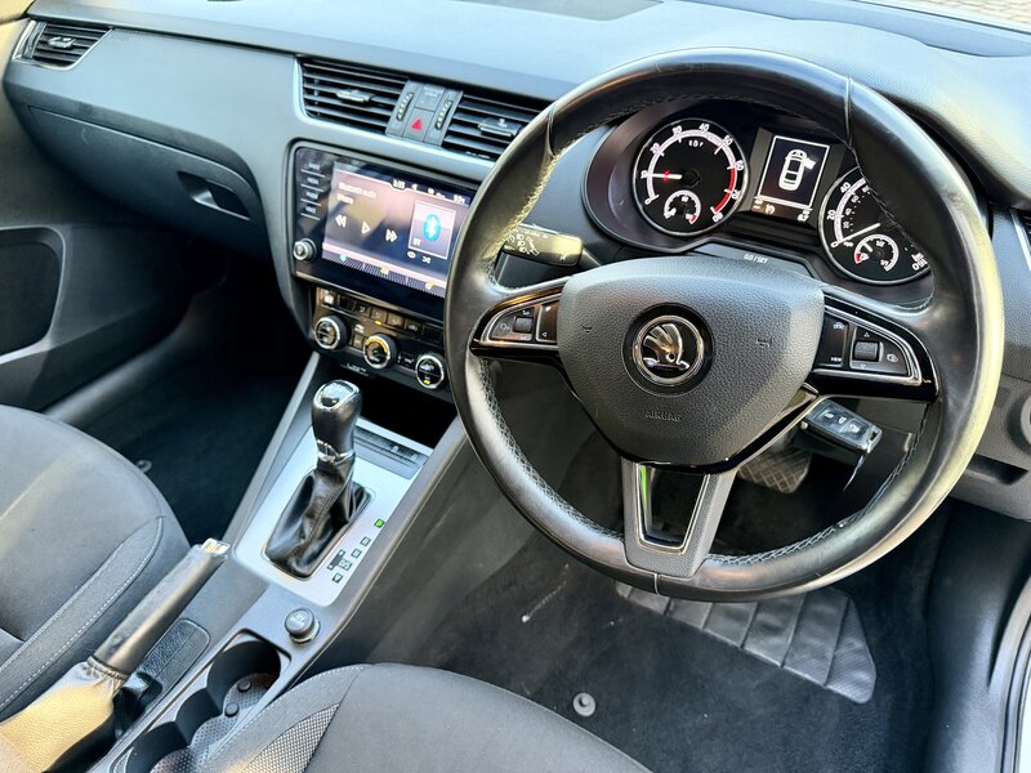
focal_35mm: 24
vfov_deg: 56.8
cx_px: 516
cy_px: 386
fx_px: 715
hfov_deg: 71.6
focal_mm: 6.76
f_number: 1.78
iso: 800
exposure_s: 1/60
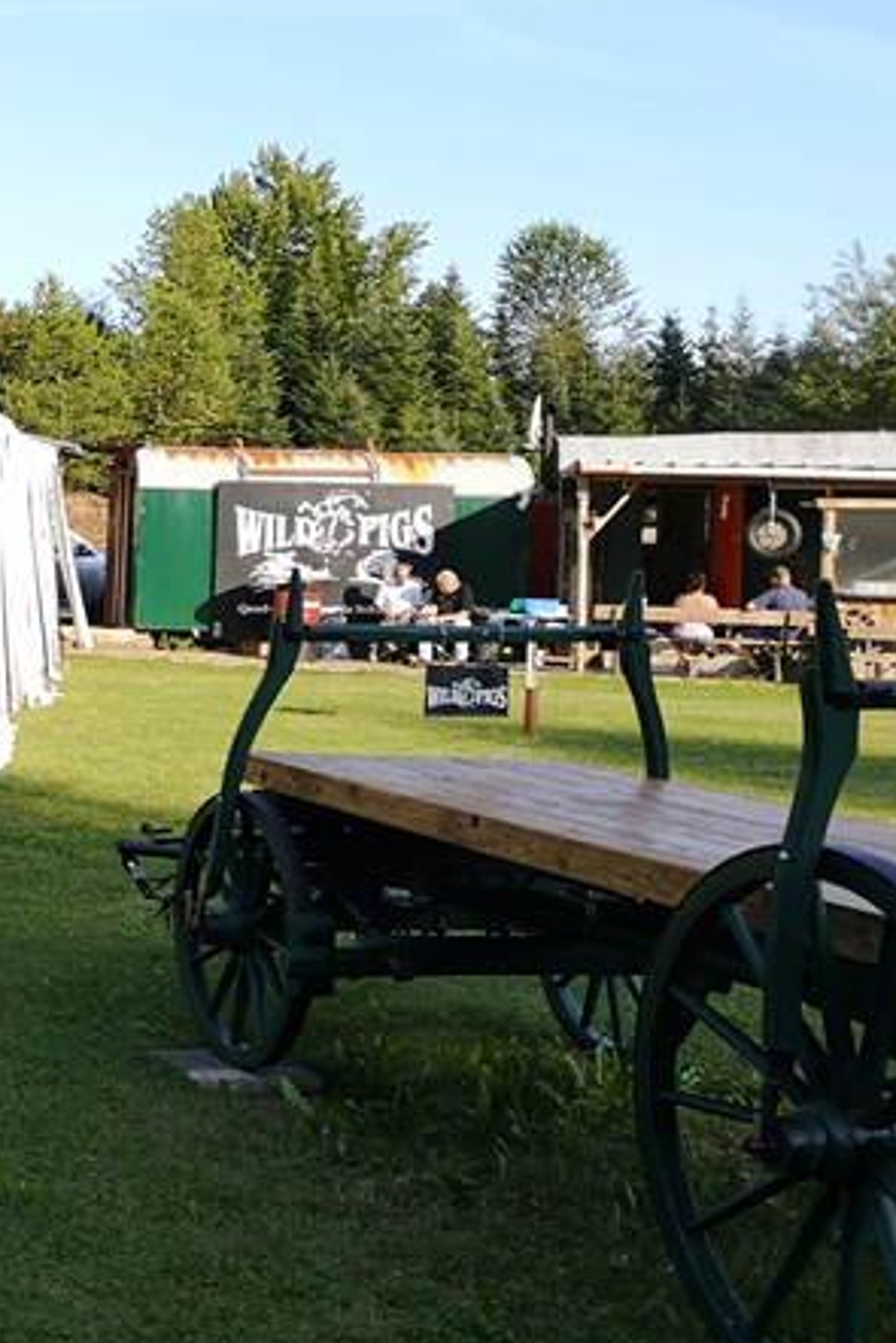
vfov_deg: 36.2
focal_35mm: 55
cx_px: -313
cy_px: 662
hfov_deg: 21.8
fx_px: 2052
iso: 50
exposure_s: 1/981
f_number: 1.8
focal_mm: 3.95
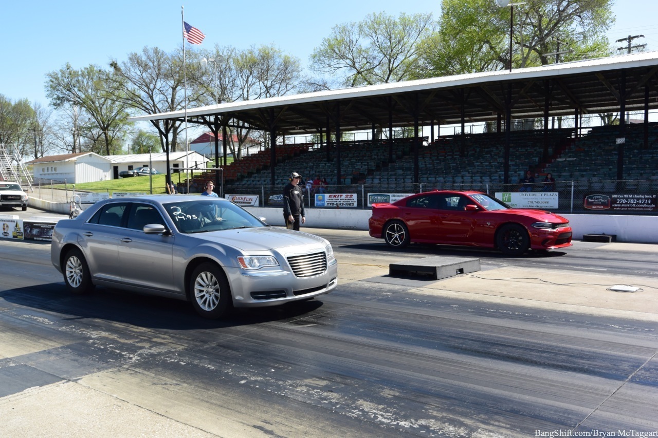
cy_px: 219
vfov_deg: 37.8
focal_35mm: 35
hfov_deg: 54.4
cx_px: 329
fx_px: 640
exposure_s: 1/320
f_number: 5.6
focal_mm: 13
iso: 160
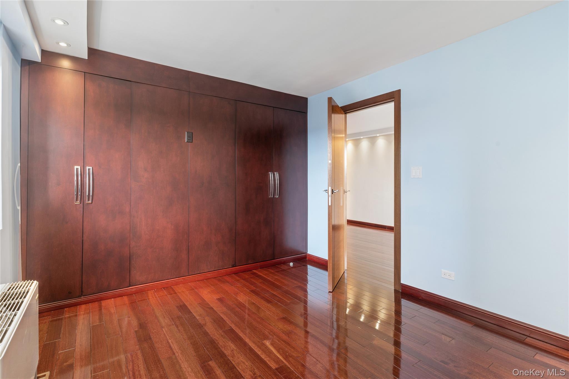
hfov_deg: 93.3
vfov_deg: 70.4
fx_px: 269
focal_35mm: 17
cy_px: 190
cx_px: 284
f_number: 10
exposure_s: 1/1.67
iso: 200
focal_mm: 17
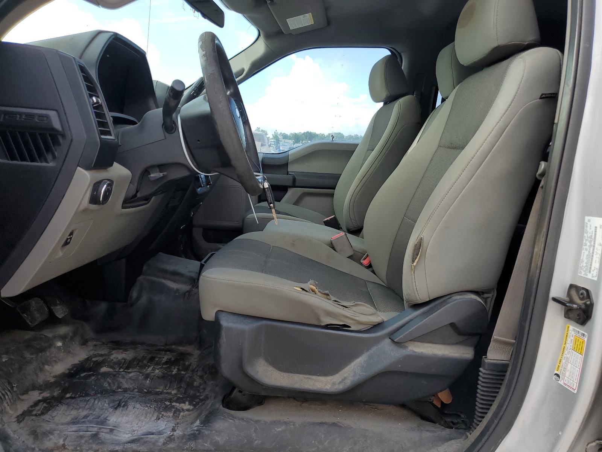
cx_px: 301
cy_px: 226
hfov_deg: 67.3
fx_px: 452
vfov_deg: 53.1
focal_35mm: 26
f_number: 1.5
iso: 50
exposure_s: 1/556
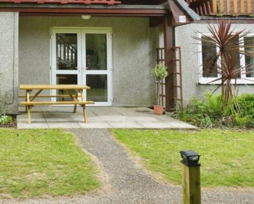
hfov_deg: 41.7
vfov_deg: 35.0
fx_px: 301
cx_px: 20
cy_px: 18
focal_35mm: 40
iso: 2000
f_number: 9
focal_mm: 16
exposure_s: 1/400
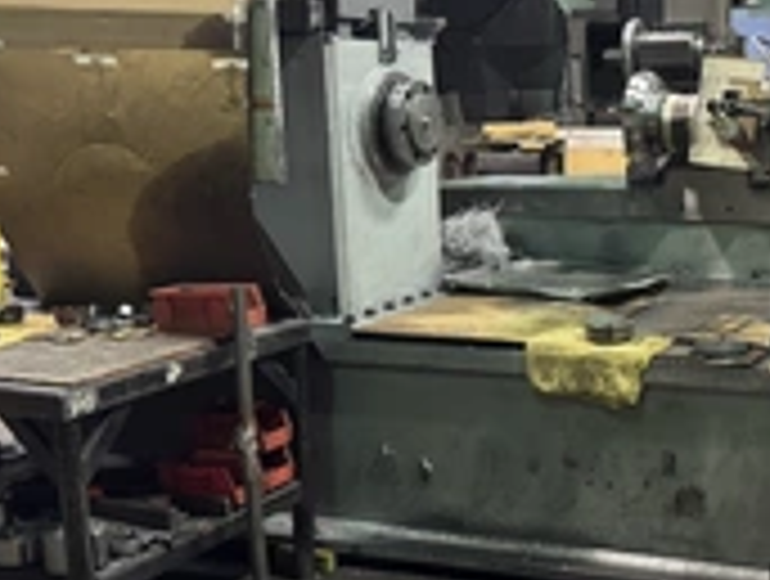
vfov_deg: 26.2
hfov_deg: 32.8
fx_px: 1248
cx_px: 666
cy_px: 261
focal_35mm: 56
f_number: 1.78
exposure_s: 1/40
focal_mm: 6.76
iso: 800
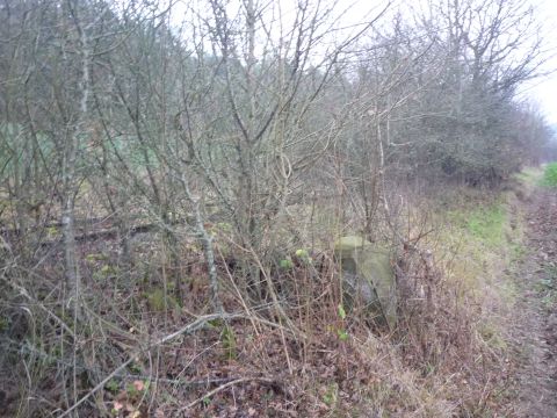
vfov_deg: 44.2
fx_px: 515
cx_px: 278
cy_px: 209
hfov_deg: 56.8
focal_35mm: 32
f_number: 3.3
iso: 160
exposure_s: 1/30
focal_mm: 5.2
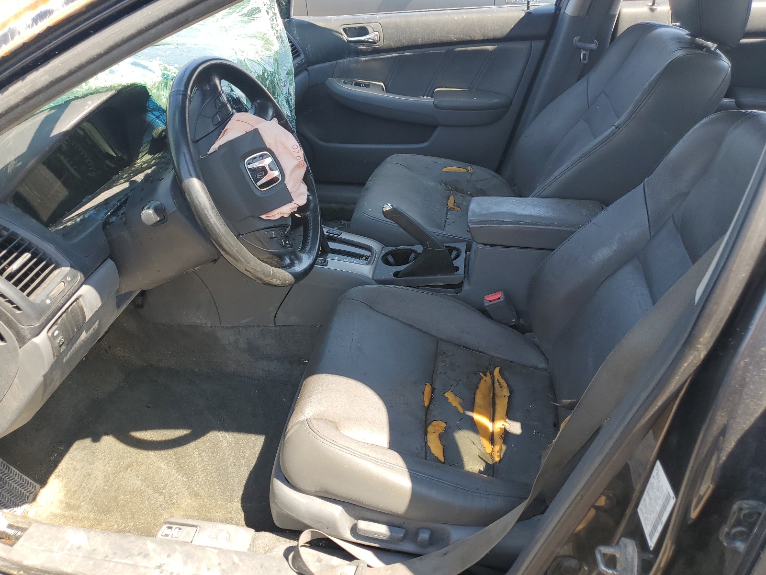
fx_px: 575
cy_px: 288
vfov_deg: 53.1
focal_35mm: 26
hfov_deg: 67.3
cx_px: 383
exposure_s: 1/476
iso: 50
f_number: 1.5
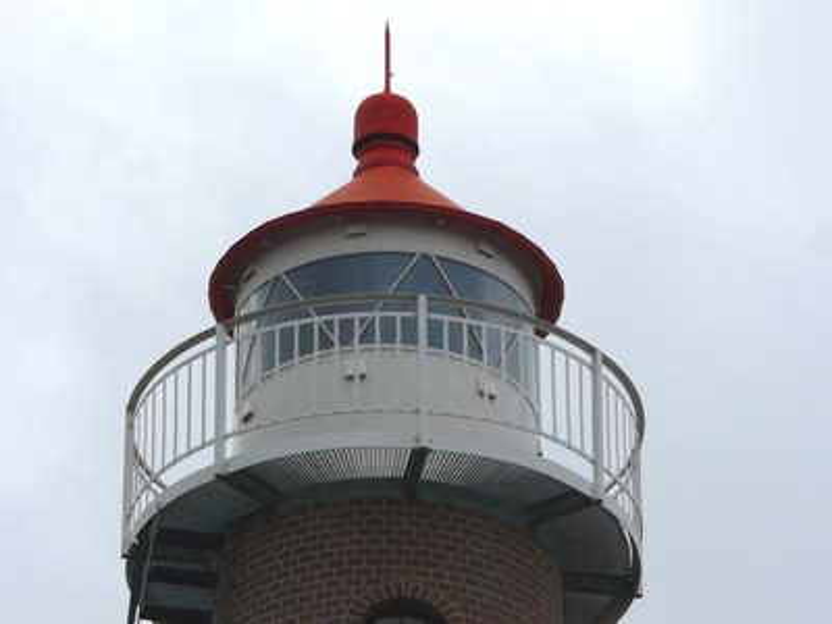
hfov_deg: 10.8
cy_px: 312
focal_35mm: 183
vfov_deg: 8.1
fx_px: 4398
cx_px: 416
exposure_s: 1/500
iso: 100
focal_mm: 30
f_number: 7.1
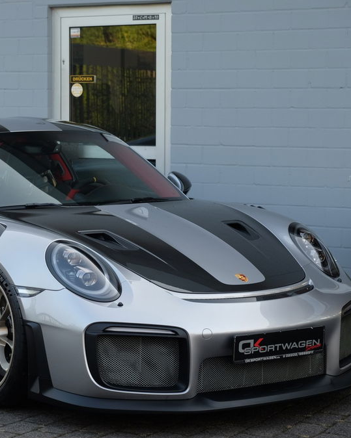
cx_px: 68
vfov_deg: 18.5
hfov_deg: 14.7
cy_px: 221
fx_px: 1351
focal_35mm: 104
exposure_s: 1/125
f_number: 4.5
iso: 200
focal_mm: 48.4
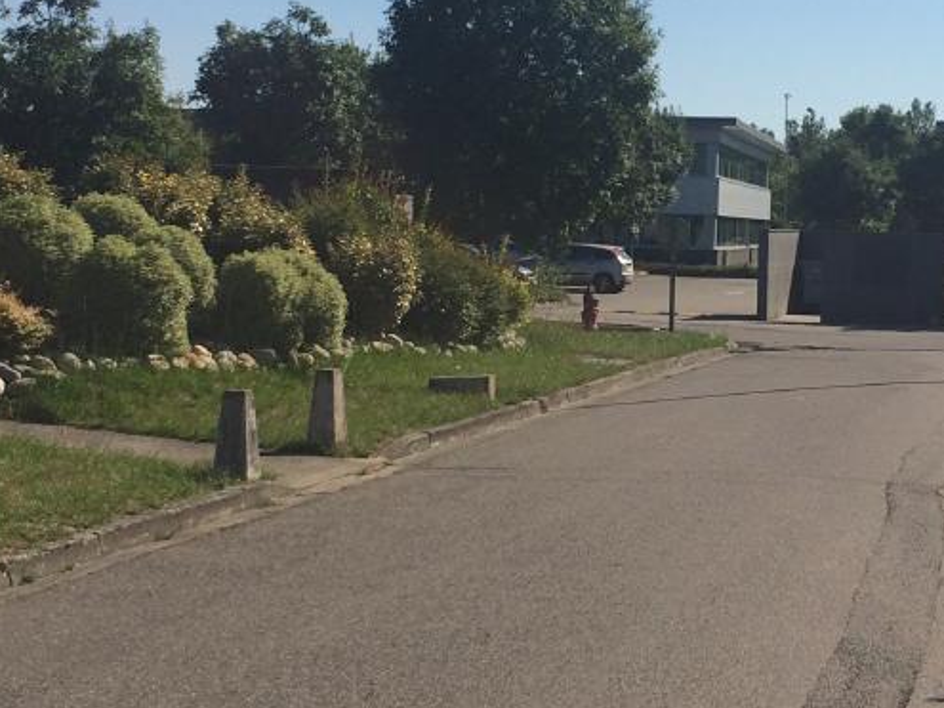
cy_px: 235
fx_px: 2045
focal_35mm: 75
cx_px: 652
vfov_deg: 19.6
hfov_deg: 25.8
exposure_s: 1/3165
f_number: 2.2
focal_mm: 4.15
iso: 32
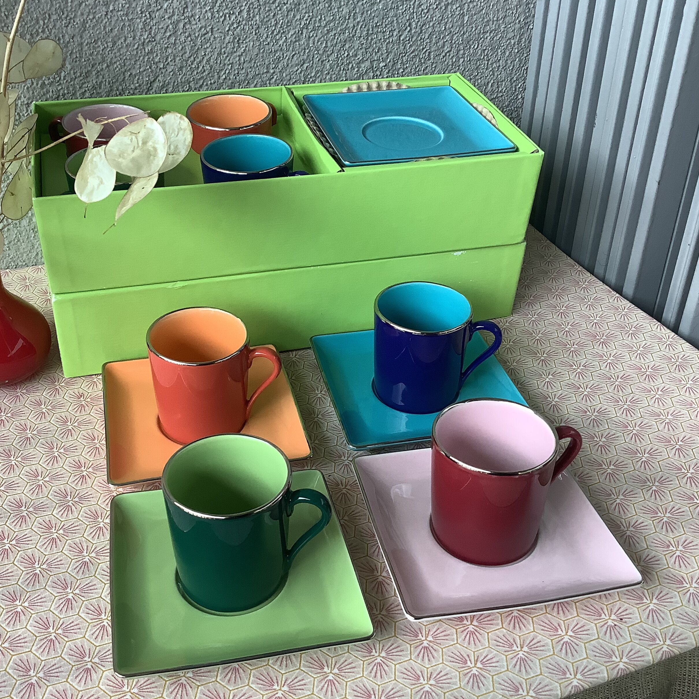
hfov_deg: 44.7
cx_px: 287
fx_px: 845
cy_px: 346
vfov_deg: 44.9
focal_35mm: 37
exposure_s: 1/120
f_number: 2.4
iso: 100
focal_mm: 3.3
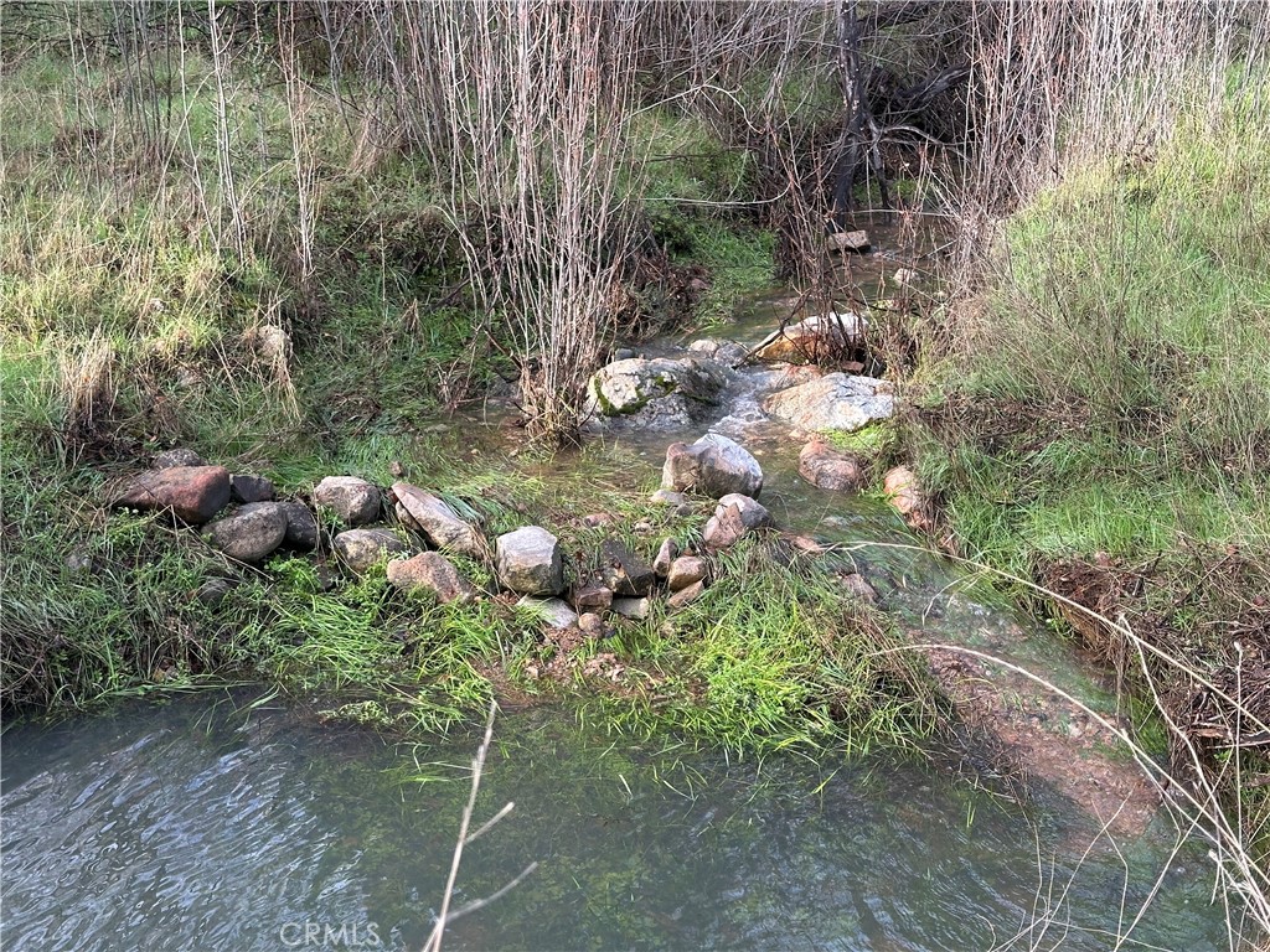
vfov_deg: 30.3
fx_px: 1761
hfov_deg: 39.7
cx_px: 635
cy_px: 476
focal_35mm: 48
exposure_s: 1/282
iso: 64
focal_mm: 6.86
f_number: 1.78
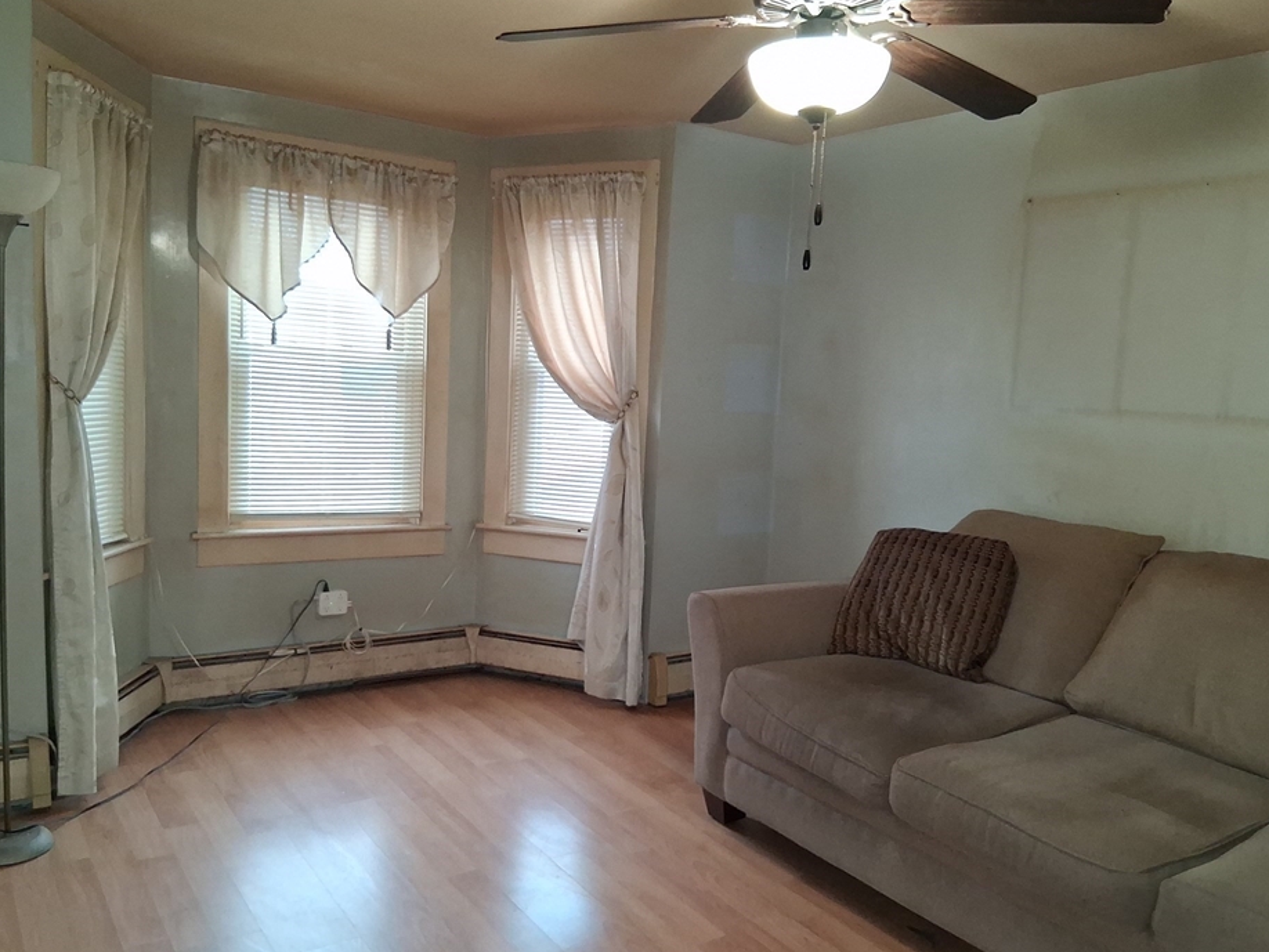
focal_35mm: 29
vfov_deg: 48.2
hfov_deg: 61.6
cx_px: 637
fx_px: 1063
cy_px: 489
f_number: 1.8
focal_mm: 3.98
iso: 500
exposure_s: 1/50
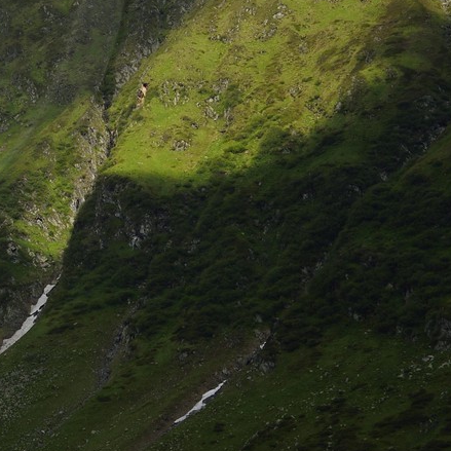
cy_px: -75
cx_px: -293
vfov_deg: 10.7
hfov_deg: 10.4
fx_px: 2373
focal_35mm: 161
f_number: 16
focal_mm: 52
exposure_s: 1/200
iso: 200
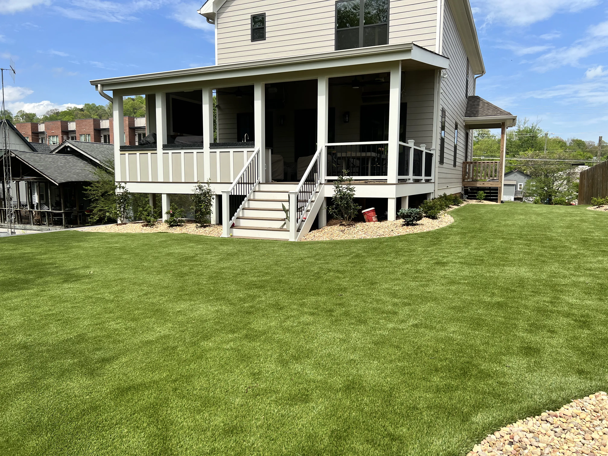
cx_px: 304
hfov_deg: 67.3
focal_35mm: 26
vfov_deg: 53.1
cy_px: 228
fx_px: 457
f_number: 1.5
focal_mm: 5.7
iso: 50
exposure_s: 1/4115
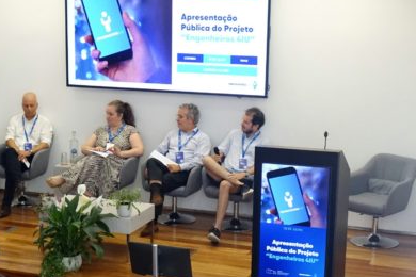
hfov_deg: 24.2
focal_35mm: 83
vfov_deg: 16.4
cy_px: 213
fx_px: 959
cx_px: 100
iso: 2000
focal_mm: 16.43
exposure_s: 1/200
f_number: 2.8
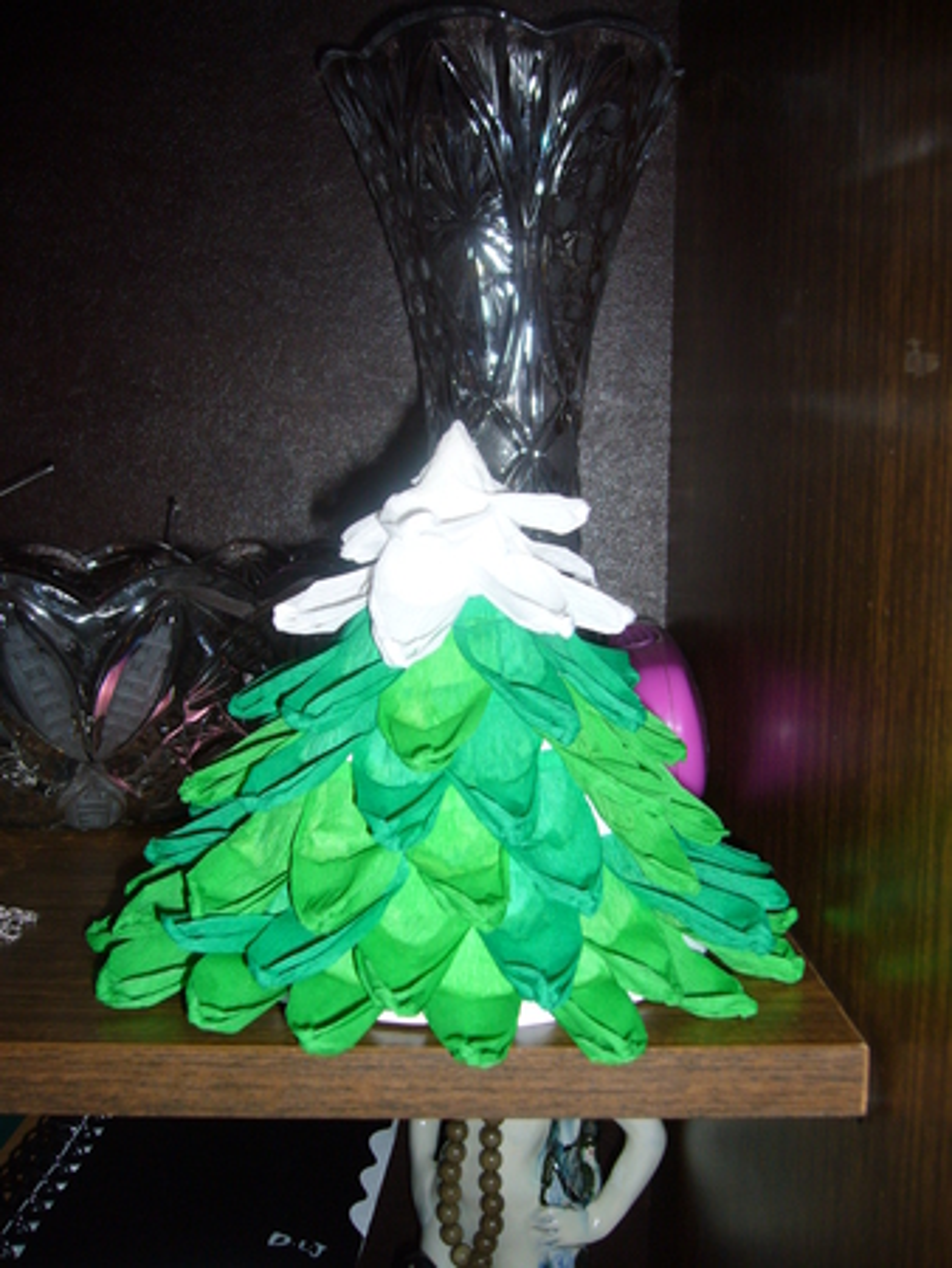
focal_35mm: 35
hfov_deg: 40.7
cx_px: 476
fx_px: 1282
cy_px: 634
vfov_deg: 52.6
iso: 100
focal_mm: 5.8
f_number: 2.8
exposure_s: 1/60
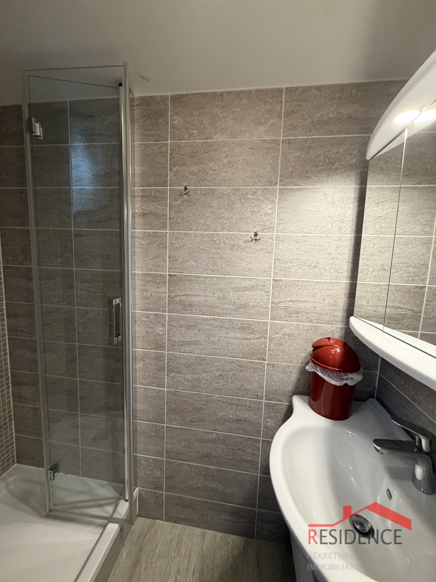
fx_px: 235
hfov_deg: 85.7
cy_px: 291
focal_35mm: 14
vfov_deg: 102.1
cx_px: 218
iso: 250
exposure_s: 1/50
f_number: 2.2
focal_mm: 2.22
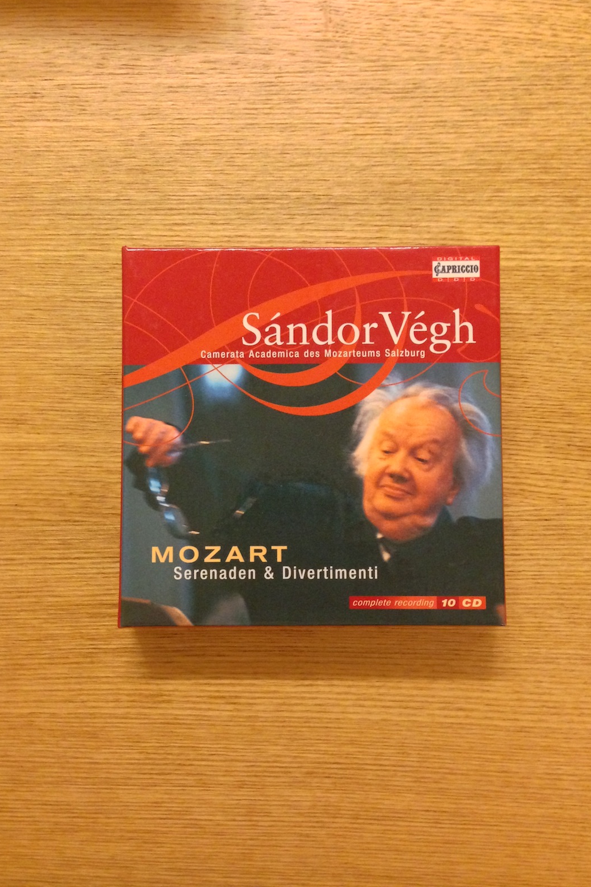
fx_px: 862
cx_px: 309
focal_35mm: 35
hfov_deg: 37.8
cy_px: 435
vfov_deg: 54.4
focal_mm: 4.13
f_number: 2.4
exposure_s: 1/15
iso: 500
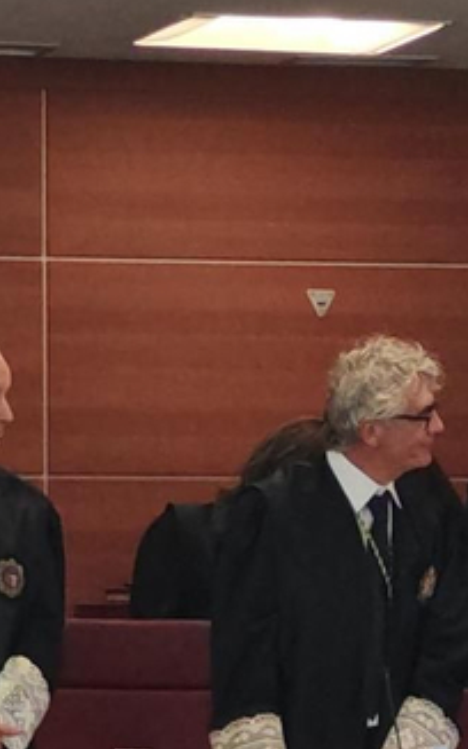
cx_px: 904
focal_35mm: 353
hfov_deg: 3.7
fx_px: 7213
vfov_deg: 6.0
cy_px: 440
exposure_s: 1/50
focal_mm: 8.67
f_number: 2.4
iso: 125
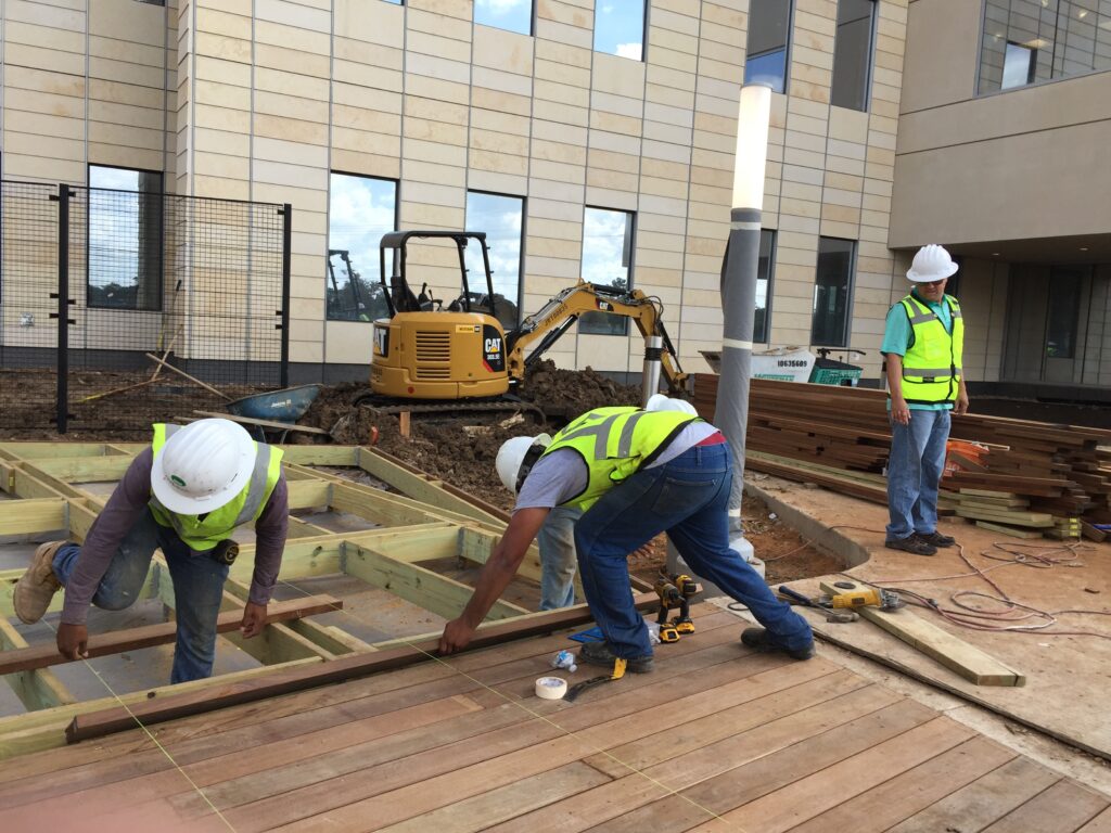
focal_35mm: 29
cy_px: 416
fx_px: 931
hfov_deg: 61.7
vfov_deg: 48.2
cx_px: 556
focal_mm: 4.15
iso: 32
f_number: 2.2
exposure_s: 1/746
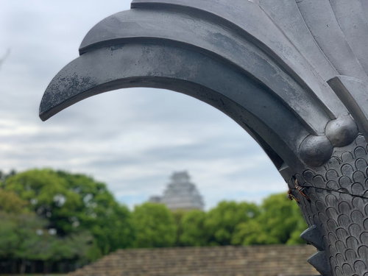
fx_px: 553
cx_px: 184
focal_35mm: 52
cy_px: 138
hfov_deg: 36.8
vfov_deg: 28.0
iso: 16
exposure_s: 1/623
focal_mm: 6
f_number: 2.4
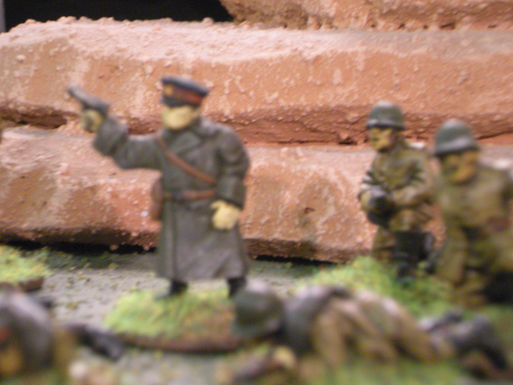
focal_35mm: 121
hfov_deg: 16.3
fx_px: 1793
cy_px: 196
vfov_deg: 12.2
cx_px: 228
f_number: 5.7
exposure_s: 1/8
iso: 362
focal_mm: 17.3
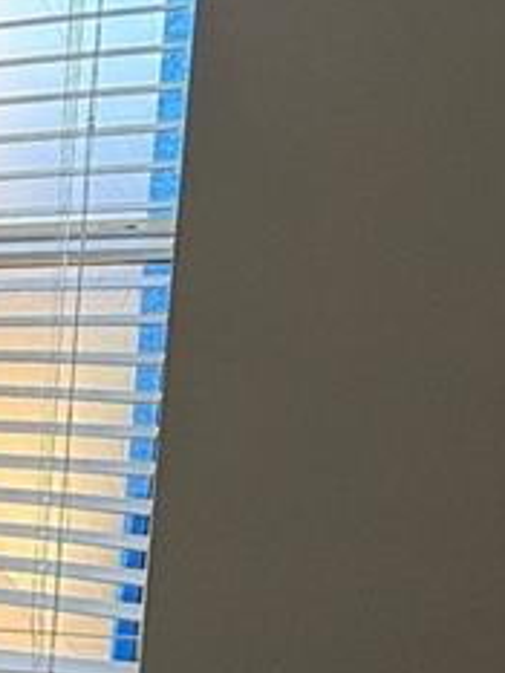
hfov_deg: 18.1
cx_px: -263
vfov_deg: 25.4
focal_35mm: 72
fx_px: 1399
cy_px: 705
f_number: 2.2
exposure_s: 1/120
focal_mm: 2.22
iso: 80
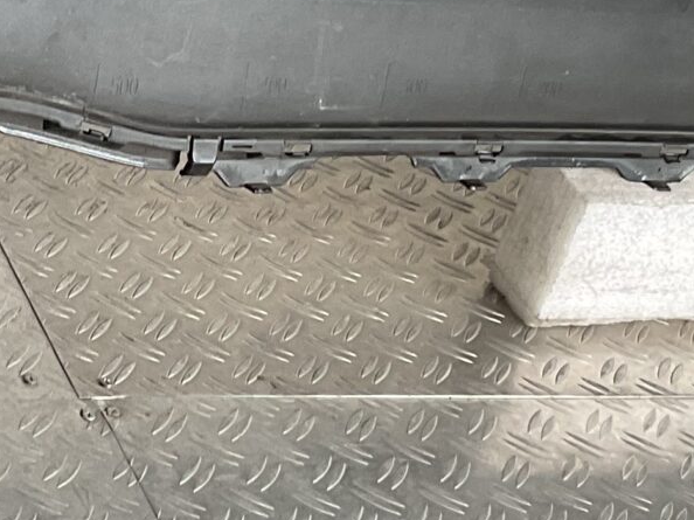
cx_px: 33
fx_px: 2505
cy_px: 132
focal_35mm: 125
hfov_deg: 15.5
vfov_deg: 11.8
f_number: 1.8
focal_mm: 3
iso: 50
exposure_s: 1/100
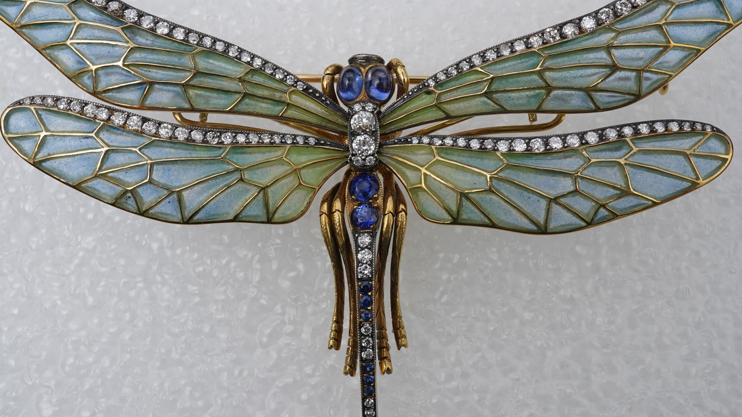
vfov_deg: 24.9
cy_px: 190
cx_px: 370
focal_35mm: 48
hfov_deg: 42.9
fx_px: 944
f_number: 22
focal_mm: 30
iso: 500
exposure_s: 1/100
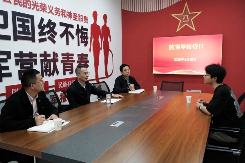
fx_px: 211
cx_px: 122
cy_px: 82
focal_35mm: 31
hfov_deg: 60.3
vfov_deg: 42.3
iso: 12800
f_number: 4
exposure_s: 1/400
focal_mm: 20.5
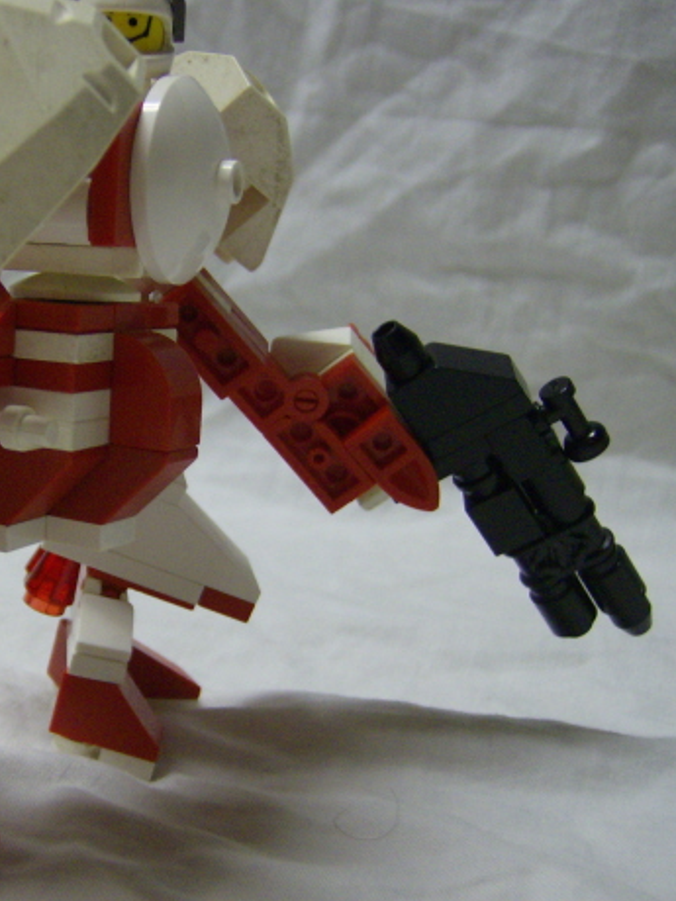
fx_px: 1302
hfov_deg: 28.2
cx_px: 88
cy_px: 444
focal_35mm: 50
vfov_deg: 38.2
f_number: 2.8
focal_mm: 6
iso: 200
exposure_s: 1/26.5
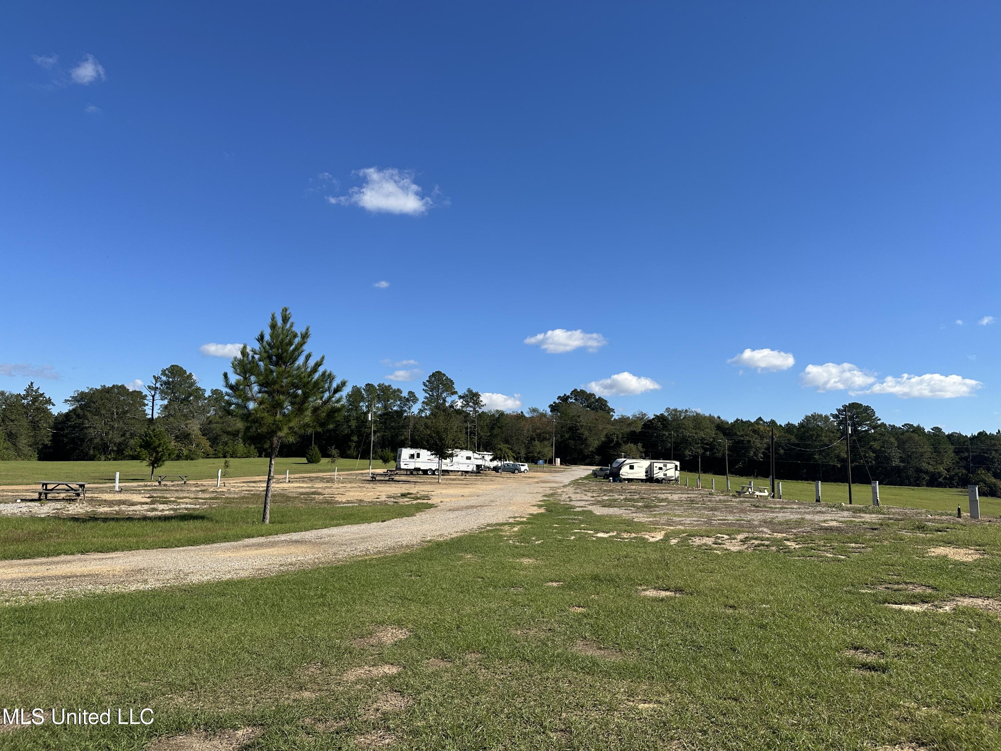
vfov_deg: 56.8
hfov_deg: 71.6
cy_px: 376
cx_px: 500
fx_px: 694
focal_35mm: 24
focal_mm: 6.86
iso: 80
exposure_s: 1/5000
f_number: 1.78
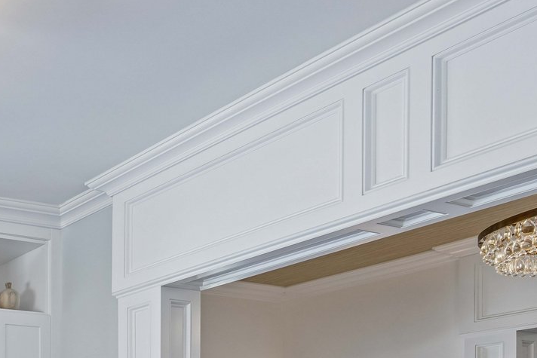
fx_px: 686
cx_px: -214
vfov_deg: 24.7
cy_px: 487
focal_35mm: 46
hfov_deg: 30.3
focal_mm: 16
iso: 400
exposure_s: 1/60
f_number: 8
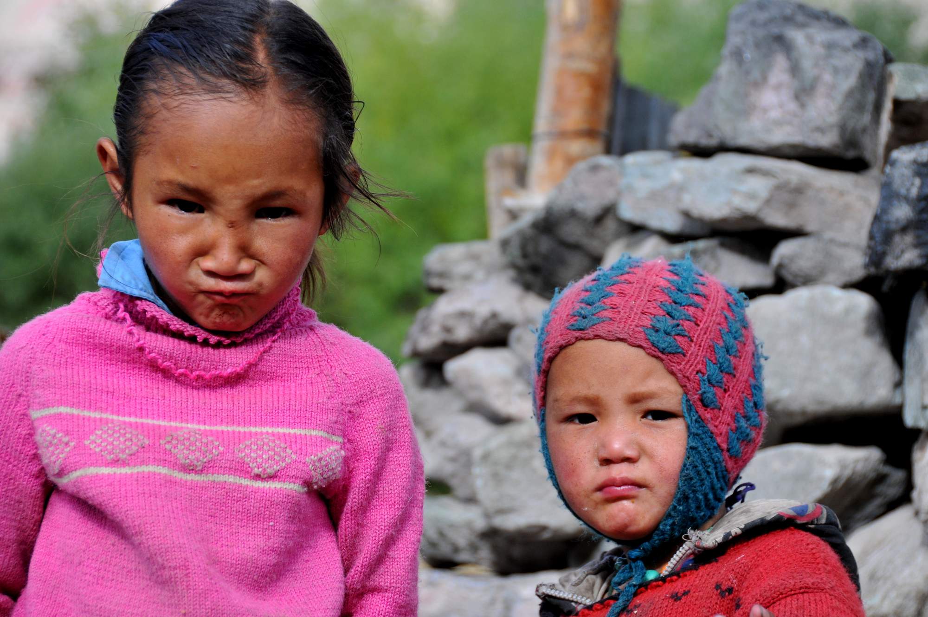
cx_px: 464
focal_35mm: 120
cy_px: 308
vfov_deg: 11.4
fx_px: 3090
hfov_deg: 17.1
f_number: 5
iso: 360
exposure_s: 1/500
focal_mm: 80
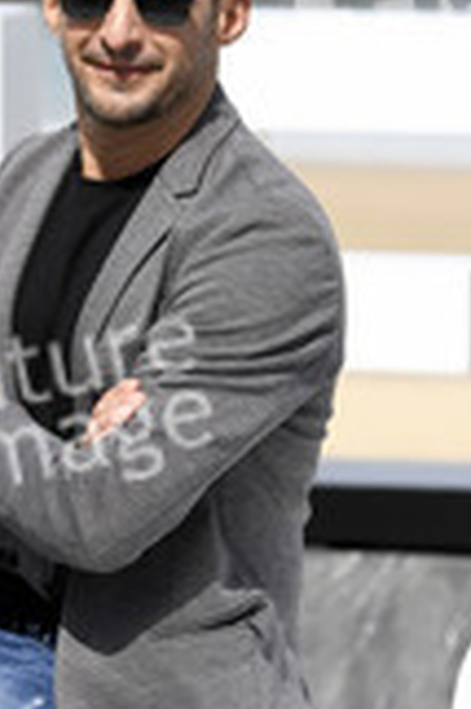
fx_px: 5487
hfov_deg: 4.9
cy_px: 643
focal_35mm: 279
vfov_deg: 7.4
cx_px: 114
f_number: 4
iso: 200
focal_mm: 112
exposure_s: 1/2500
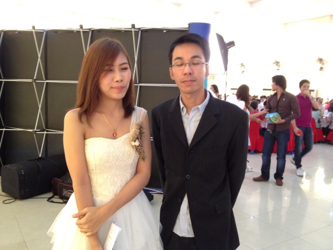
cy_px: 125
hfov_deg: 52.6
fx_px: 337
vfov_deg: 40.7
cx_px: 166
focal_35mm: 35
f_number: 2.4
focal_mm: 4.28
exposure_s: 1/20
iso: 200
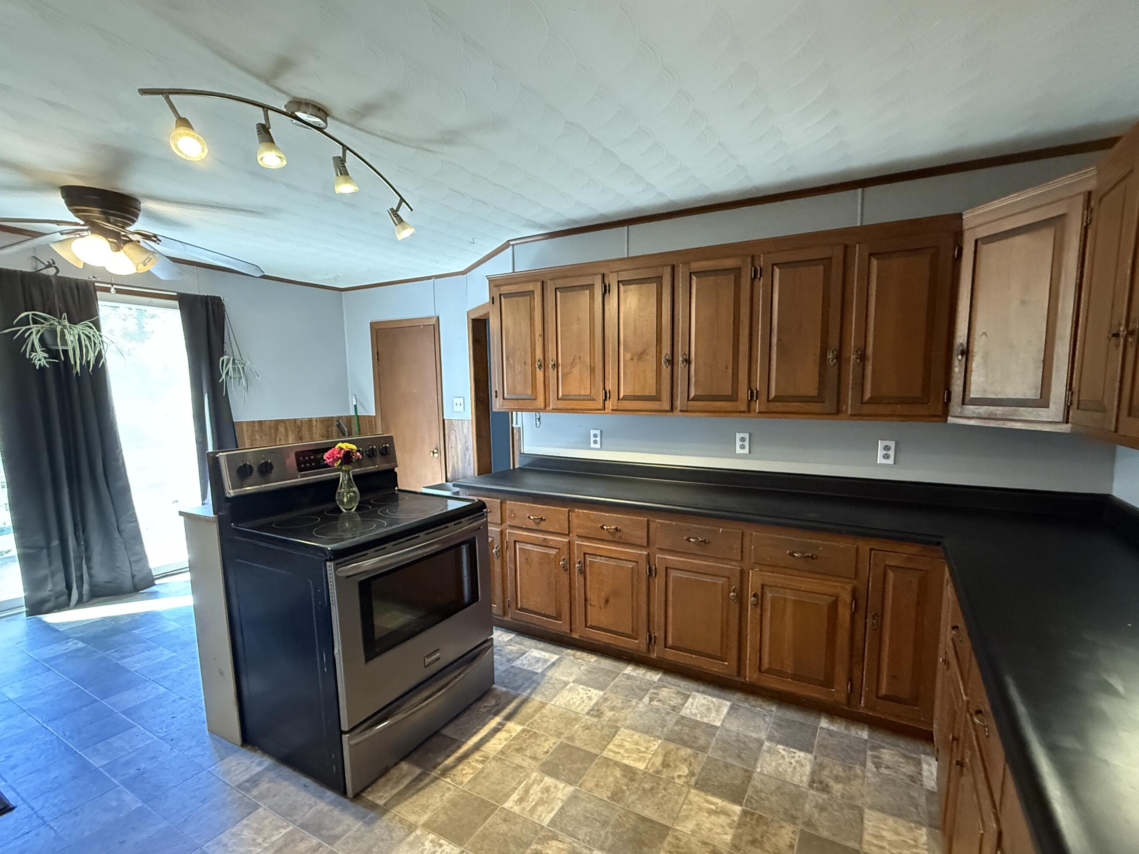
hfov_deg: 94.3
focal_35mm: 16
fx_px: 526
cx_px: 619
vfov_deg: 78.0
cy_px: 454
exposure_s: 1/60
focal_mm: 2.22
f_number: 2.2
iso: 800
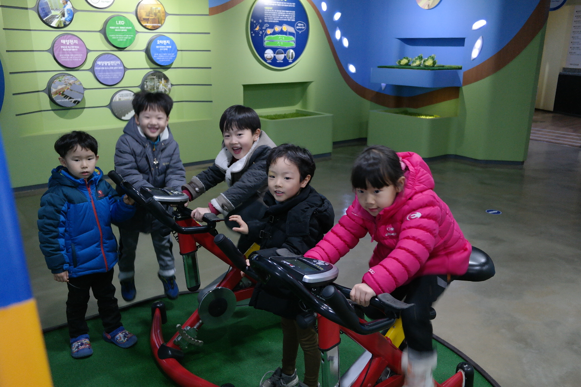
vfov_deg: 43.6
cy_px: 194
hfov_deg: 61.9
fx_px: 484
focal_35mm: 30
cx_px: 290
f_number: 3.5
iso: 800
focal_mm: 20
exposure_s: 1/40
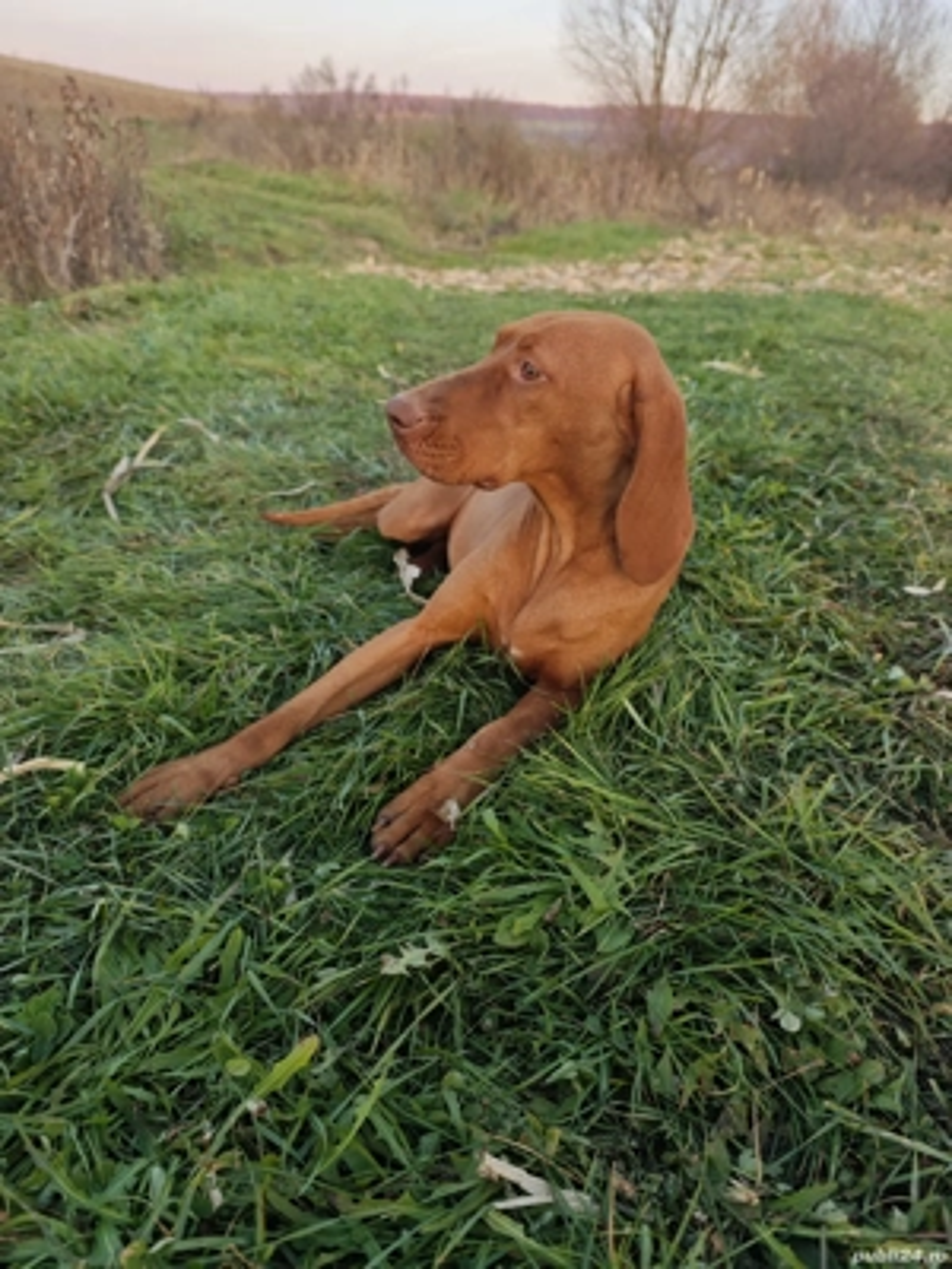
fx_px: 843
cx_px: 476
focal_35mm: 23
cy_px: 634
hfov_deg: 58.9
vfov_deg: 73.9
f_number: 1.6
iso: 50
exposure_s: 1/144
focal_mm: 6.55
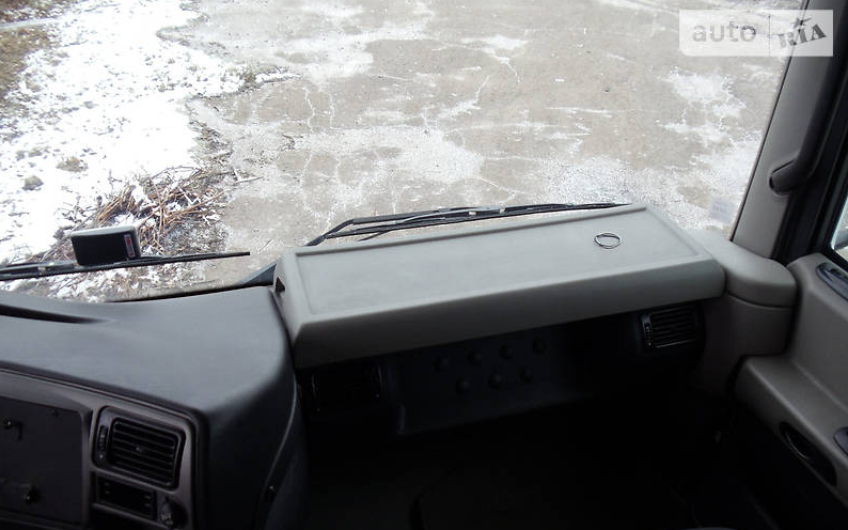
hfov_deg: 42.7
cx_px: 422
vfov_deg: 27.4
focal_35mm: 47
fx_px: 1086
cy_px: 318
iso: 100
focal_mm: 6
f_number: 3.5
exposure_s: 1/30
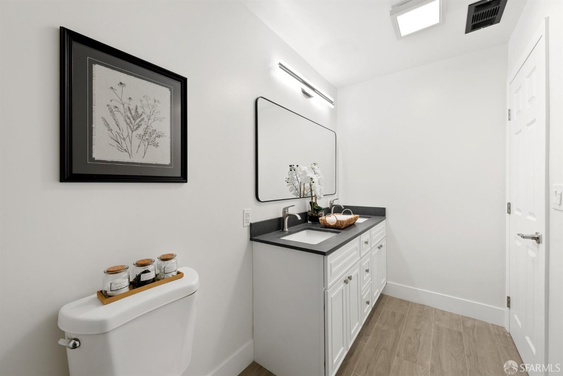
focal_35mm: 14
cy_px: 188
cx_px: 282
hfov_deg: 104.3
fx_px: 219
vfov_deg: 81.2
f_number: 6.3
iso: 640
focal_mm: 14
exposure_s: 1/13
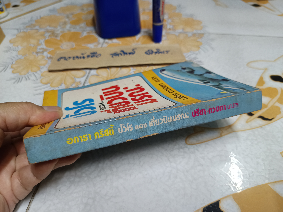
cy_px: 106
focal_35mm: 24
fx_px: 196
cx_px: 142
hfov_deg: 71.6
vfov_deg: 56.8
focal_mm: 5.31
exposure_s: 1/33.3
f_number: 1.7
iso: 1137
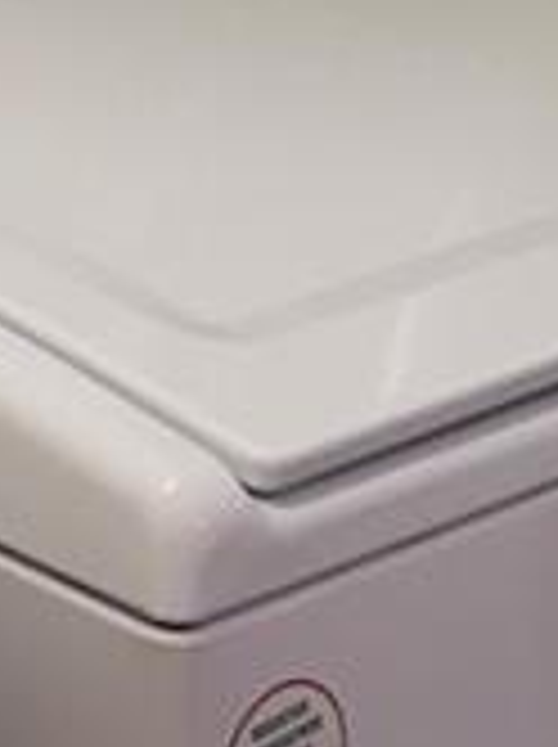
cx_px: -603
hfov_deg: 8.1
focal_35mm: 174
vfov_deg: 10.5
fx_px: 3749
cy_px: -711
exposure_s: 1/60
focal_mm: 6.76
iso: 125
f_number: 1.78
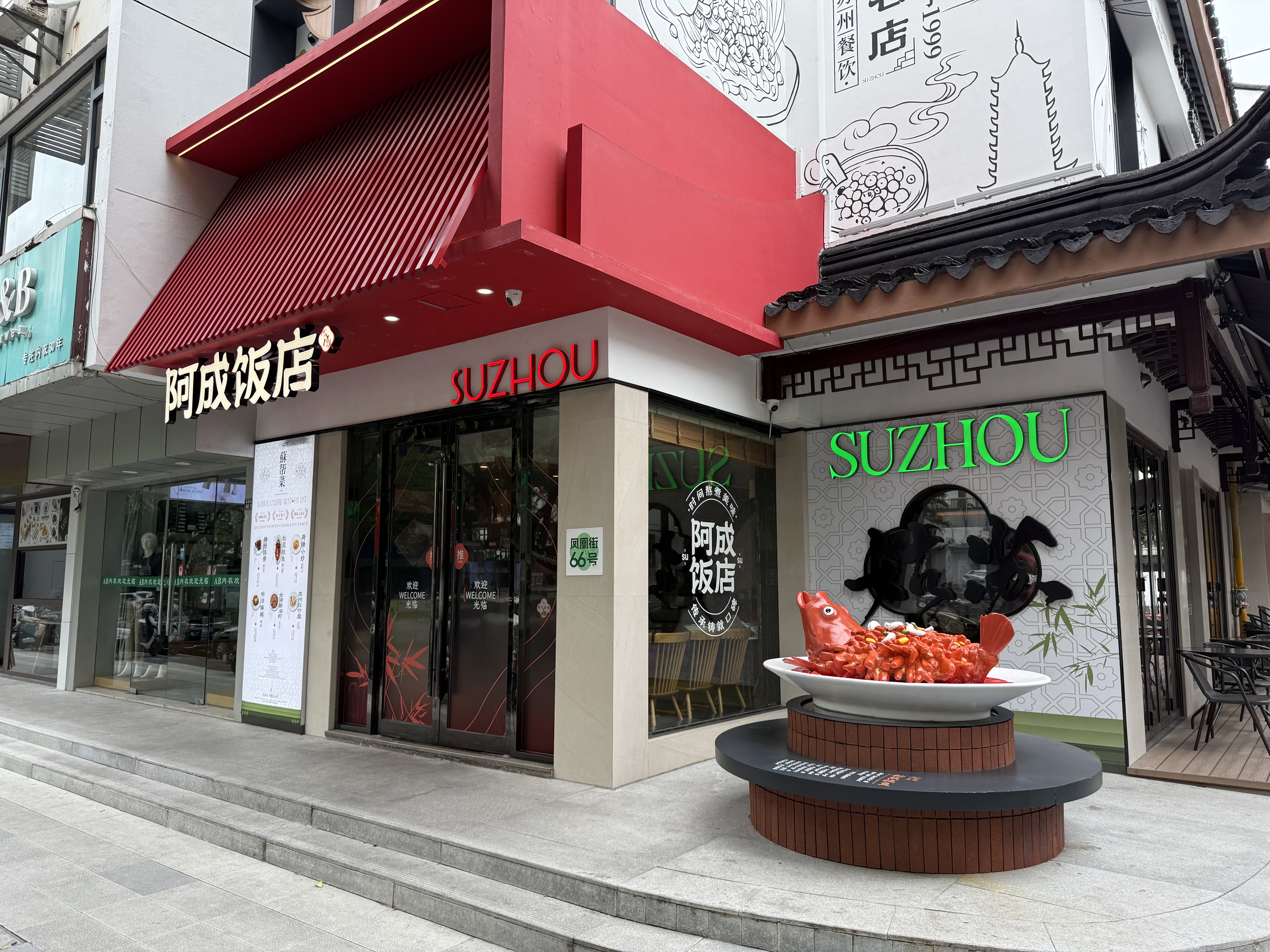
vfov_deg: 56.8
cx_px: 635
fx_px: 881
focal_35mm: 24
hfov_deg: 71.6
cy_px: 476
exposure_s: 1/772
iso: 100
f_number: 1.78
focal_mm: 6.76
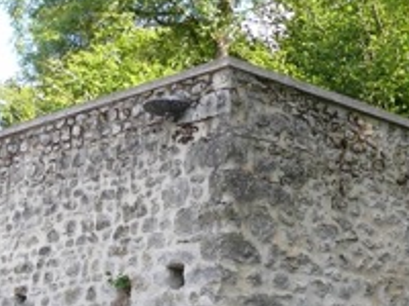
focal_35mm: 101
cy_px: 361
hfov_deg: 19.4
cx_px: 274
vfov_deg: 14.2
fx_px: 1193
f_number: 4
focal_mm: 9
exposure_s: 1/125
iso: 100
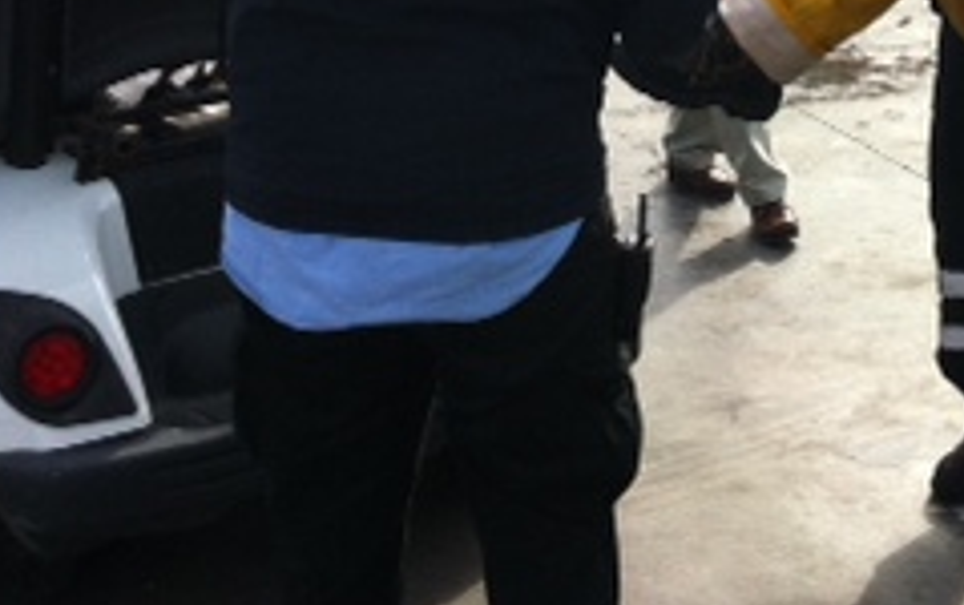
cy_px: -141
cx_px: 787
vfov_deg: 12.9
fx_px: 2604
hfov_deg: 20.7
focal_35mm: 99
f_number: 2.8
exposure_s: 1/794
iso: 80
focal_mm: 3.85
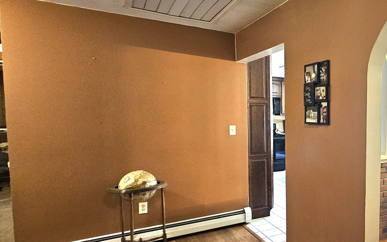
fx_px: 274
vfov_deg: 47.5
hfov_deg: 59.3
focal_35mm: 26
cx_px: 353
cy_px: 137
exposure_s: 1/40
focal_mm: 2.2
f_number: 2.2
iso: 400
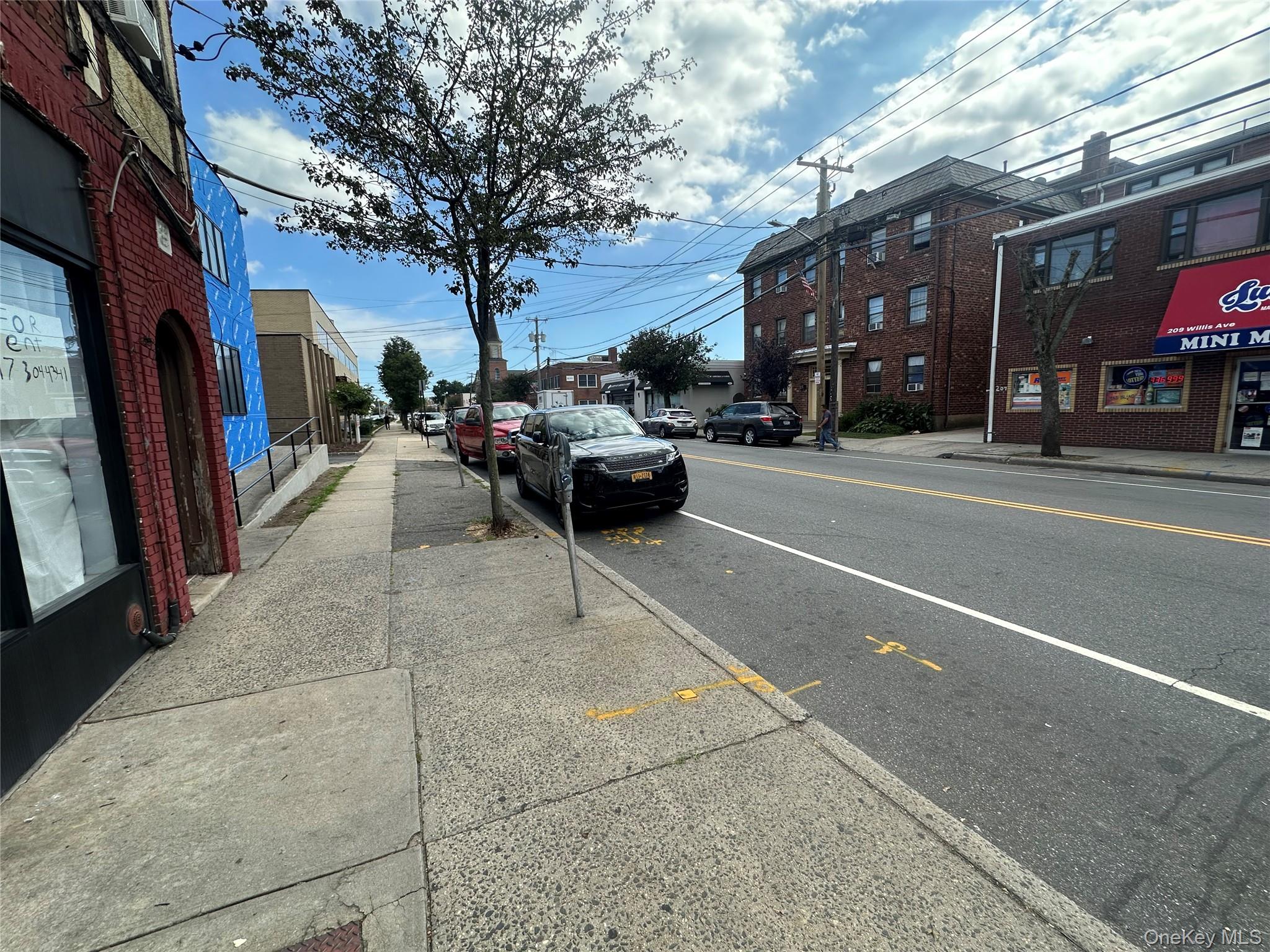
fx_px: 514
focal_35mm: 14
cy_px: 476
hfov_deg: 102.1
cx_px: 635
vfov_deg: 85.7
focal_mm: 2.22
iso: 50
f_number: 2.2
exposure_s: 1/1159
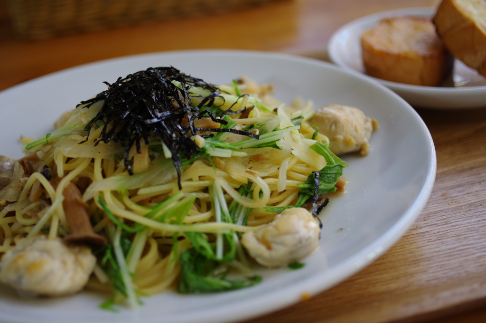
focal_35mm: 52
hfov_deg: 38.2
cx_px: 243
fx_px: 701
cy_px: 162
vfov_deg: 25.9
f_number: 2.8
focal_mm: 35
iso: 125
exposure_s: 1/60
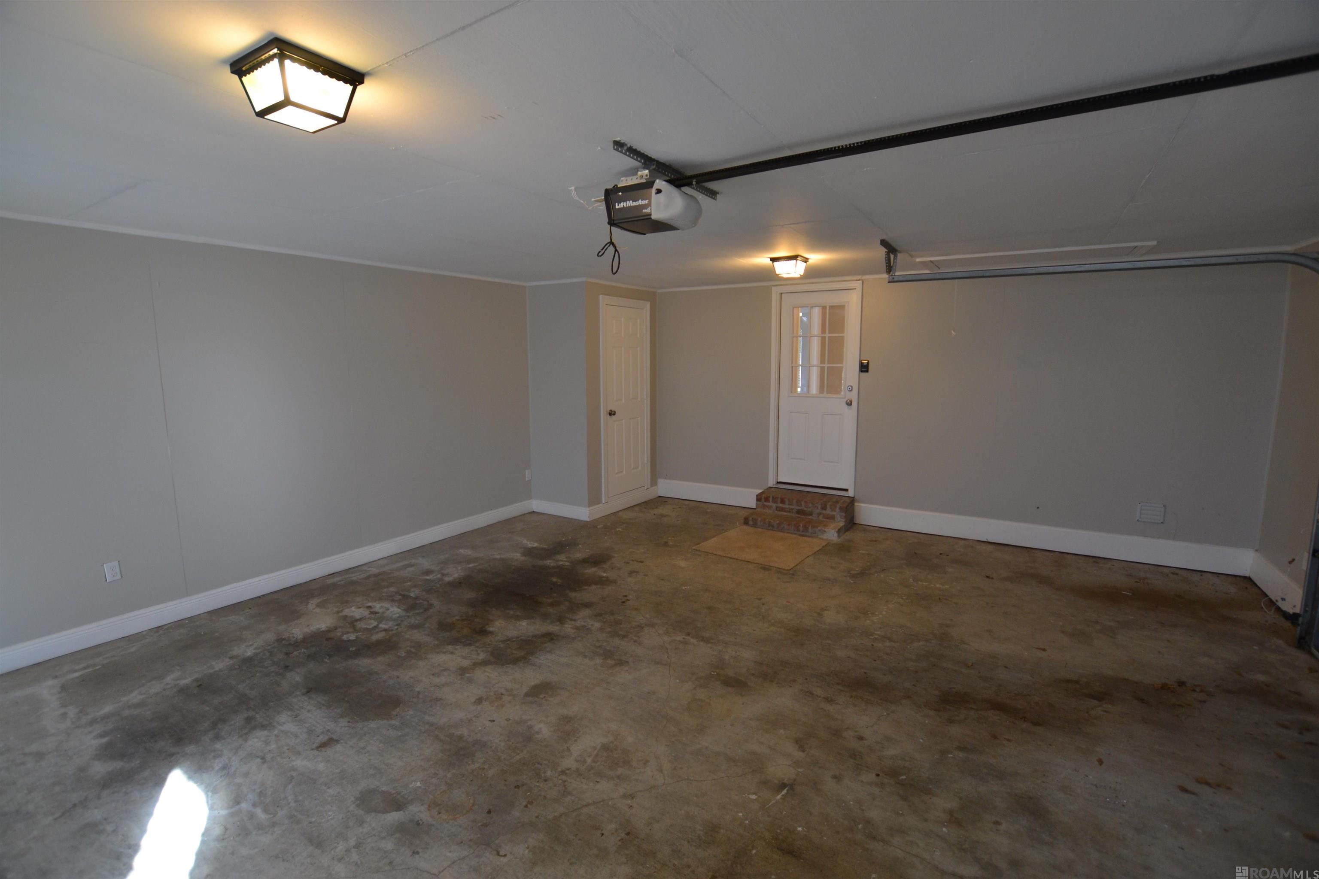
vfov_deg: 77.3
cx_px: 660
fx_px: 550
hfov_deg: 100.4
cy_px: 440
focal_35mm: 15
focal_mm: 10
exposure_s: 1/60
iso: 400
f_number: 3.5
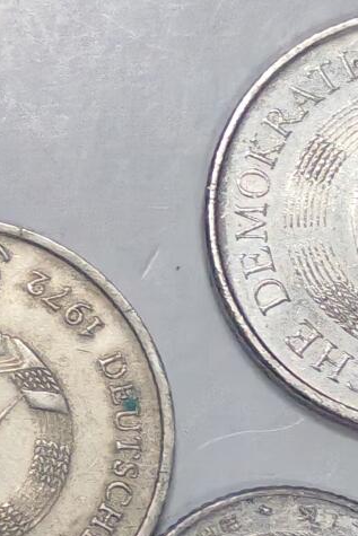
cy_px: 320
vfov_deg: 7.7
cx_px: -72
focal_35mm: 268
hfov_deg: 5.1
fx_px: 3994
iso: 640
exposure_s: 1/50
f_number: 1.95
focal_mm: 5.52
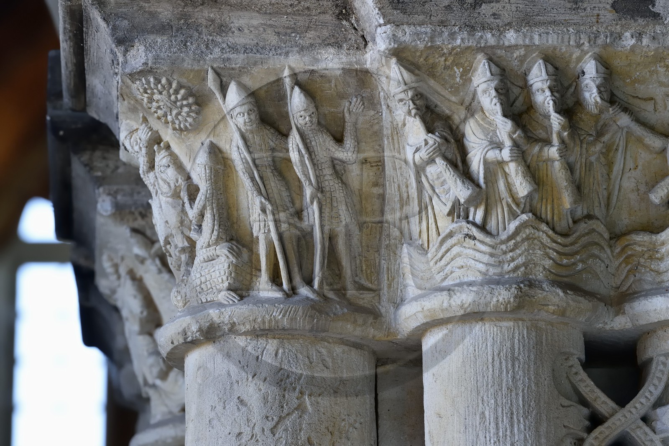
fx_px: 3065
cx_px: 334
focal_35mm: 165
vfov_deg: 8.3
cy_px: 223
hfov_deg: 12.5
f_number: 9
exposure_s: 1/125
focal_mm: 165
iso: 1600
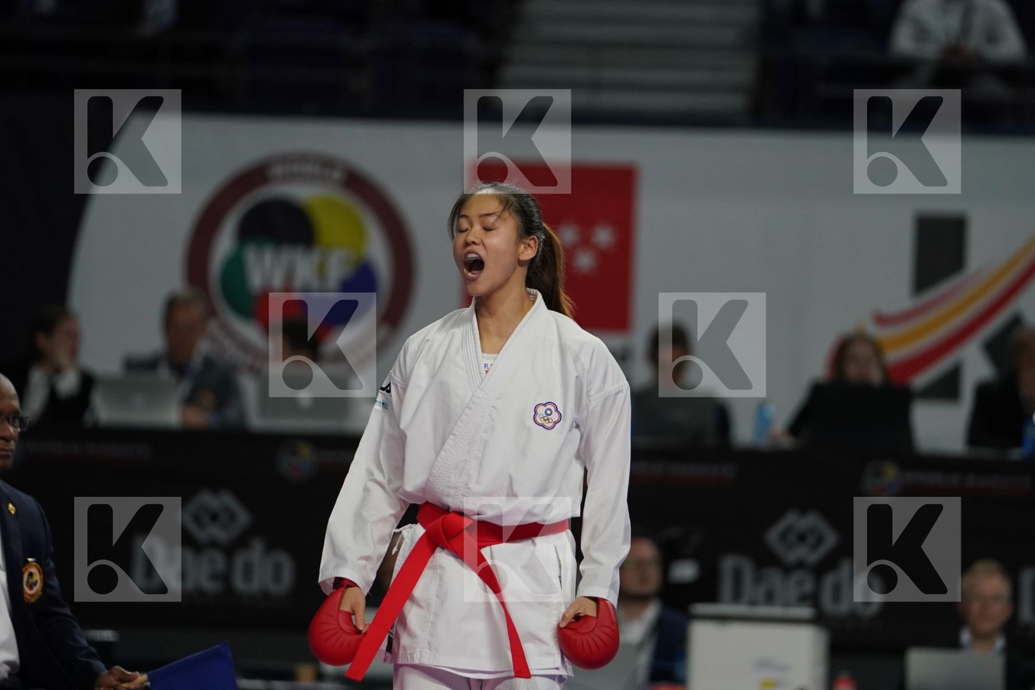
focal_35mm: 300
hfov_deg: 6.9
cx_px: 518
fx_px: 8624
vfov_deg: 4.6
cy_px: 345
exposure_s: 1/1000
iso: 1000
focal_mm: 200
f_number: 2.8
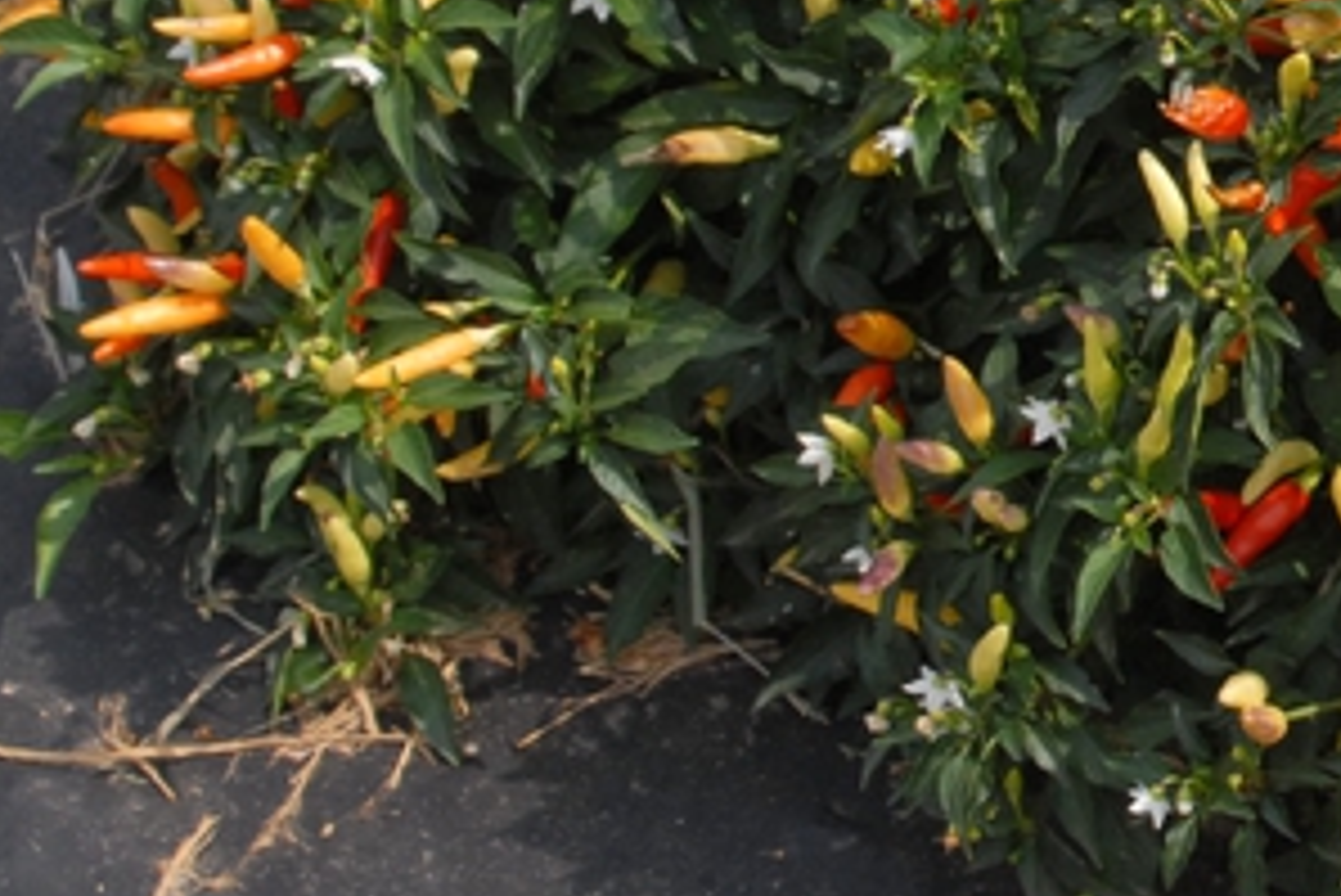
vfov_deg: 8.3
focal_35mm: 165
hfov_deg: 12.0
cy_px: 11
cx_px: 1804
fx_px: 6149
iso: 400
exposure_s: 1/350
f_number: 10
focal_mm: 32
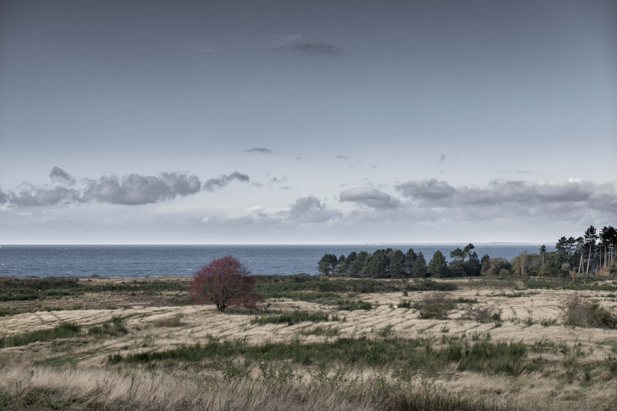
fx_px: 1200
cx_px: 308
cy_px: 206
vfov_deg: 19.5
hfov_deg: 28.8
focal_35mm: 70
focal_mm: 70
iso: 220
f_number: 8
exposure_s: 1/800
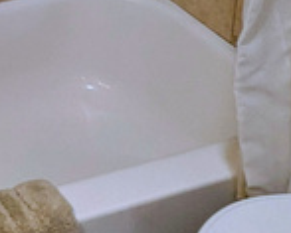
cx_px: -258
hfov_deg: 16.3
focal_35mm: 95
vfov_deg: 14.1
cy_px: -209
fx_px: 819
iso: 60
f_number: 2.2
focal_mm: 1.83
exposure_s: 1/60
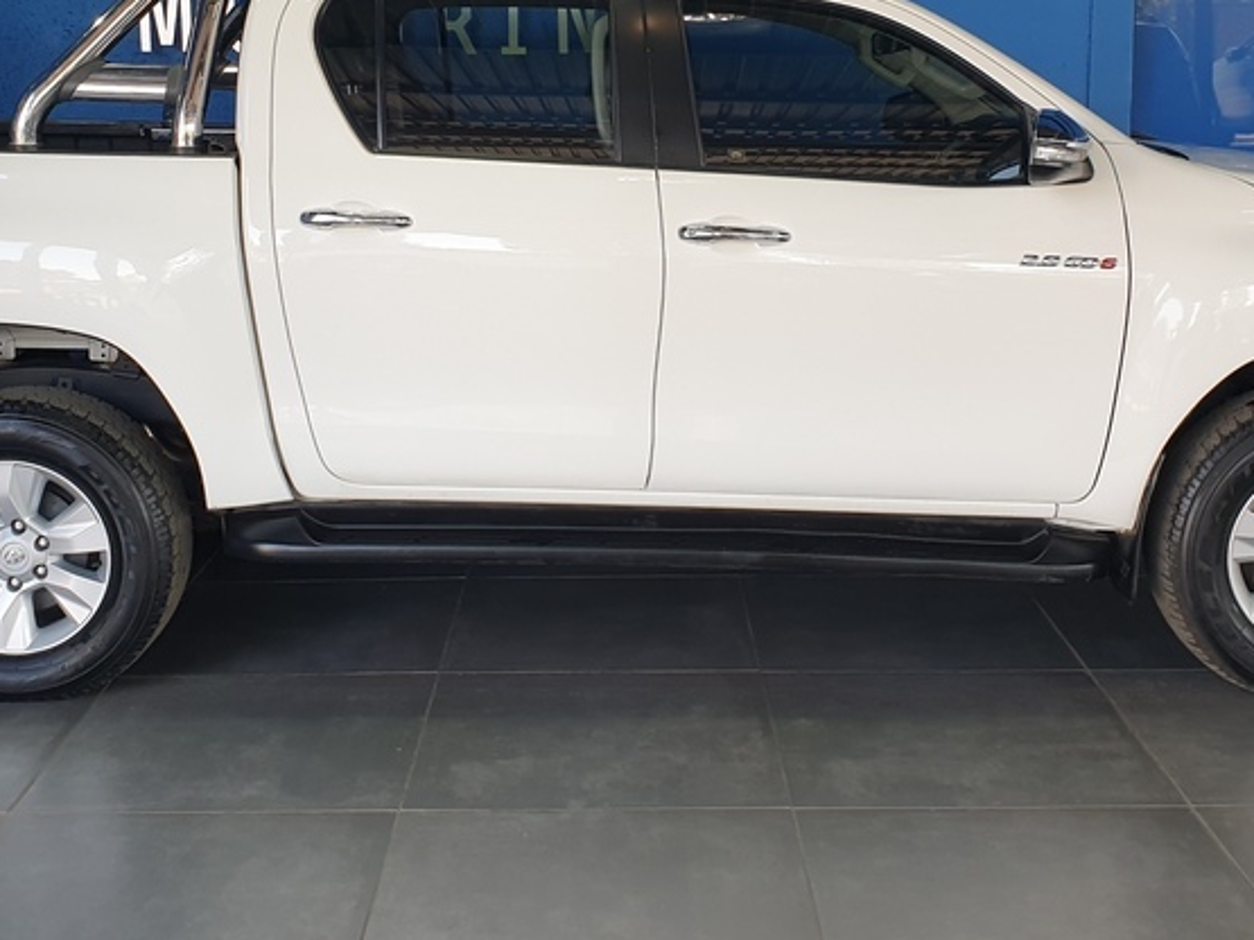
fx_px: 1738
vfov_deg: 29.9
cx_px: 585
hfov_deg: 39.6
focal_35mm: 48
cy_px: 276
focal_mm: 4.3
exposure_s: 1/100
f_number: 2.4
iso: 80
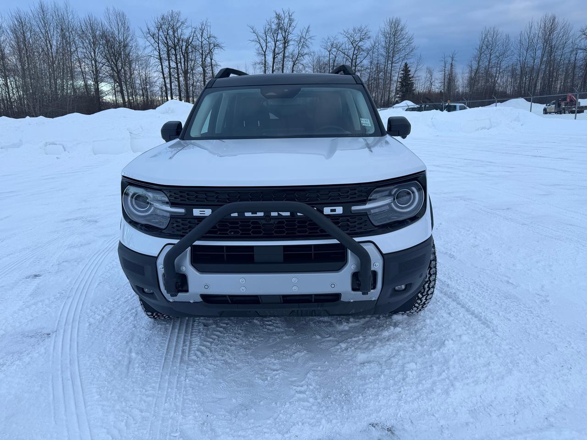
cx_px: 294
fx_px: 407
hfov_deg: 71.6
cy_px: 220
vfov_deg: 56.8
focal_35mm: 24
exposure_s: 1/943
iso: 80
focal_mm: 6.76
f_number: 1.78
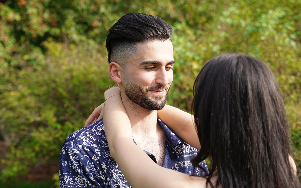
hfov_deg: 27.5
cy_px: 129
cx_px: 151
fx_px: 615
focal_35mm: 75
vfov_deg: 17.3
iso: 200
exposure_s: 1/640
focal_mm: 49
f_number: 3.2
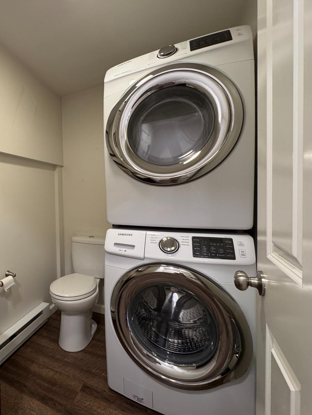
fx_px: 228
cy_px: 205
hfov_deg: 61.1
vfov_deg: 84.7
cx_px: 49
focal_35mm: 19
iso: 320
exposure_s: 1/60
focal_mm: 2.22
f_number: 2.2
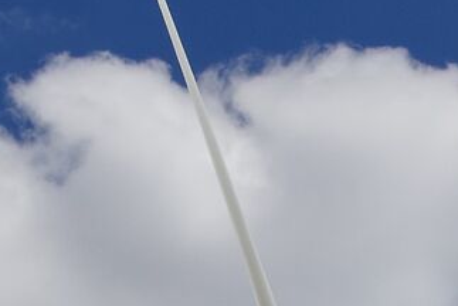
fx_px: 3591
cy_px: 1057
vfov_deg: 4.6
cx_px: 726
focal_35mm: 282
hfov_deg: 7.2
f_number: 16
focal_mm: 38
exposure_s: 1/1000
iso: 400
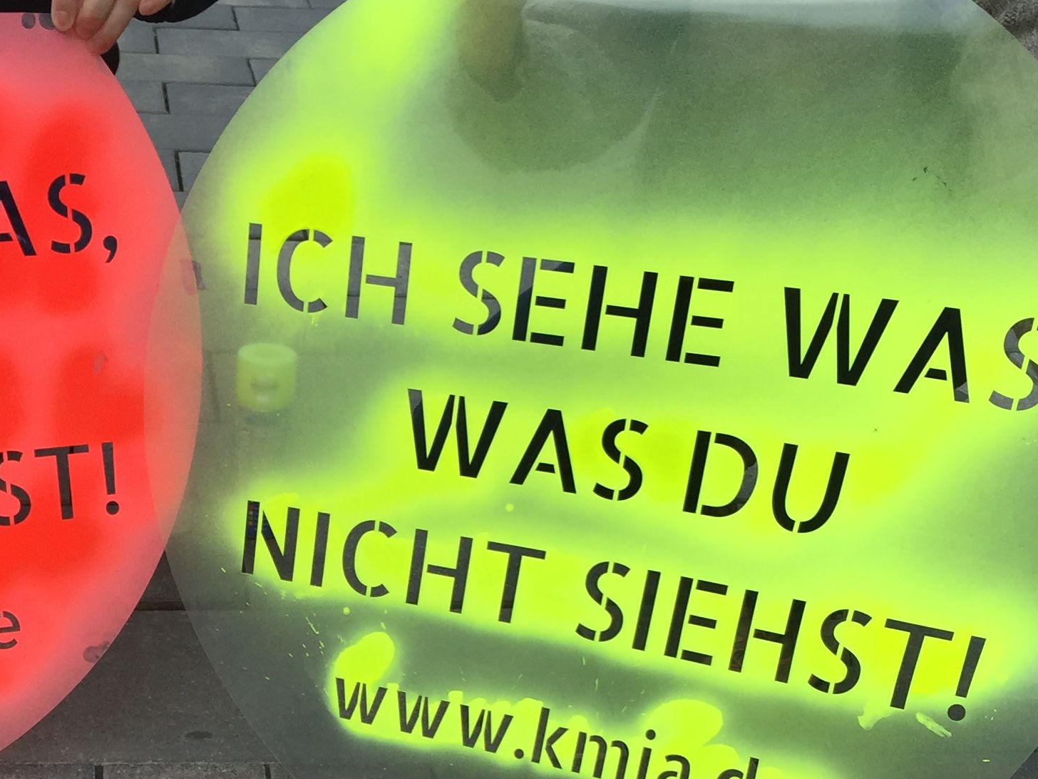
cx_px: 209
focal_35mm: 65
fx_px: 1949
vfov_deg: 21.7
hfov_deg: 29.2
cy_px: 793
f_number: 2.2
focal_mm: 4.15
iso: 32
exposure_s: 1/335
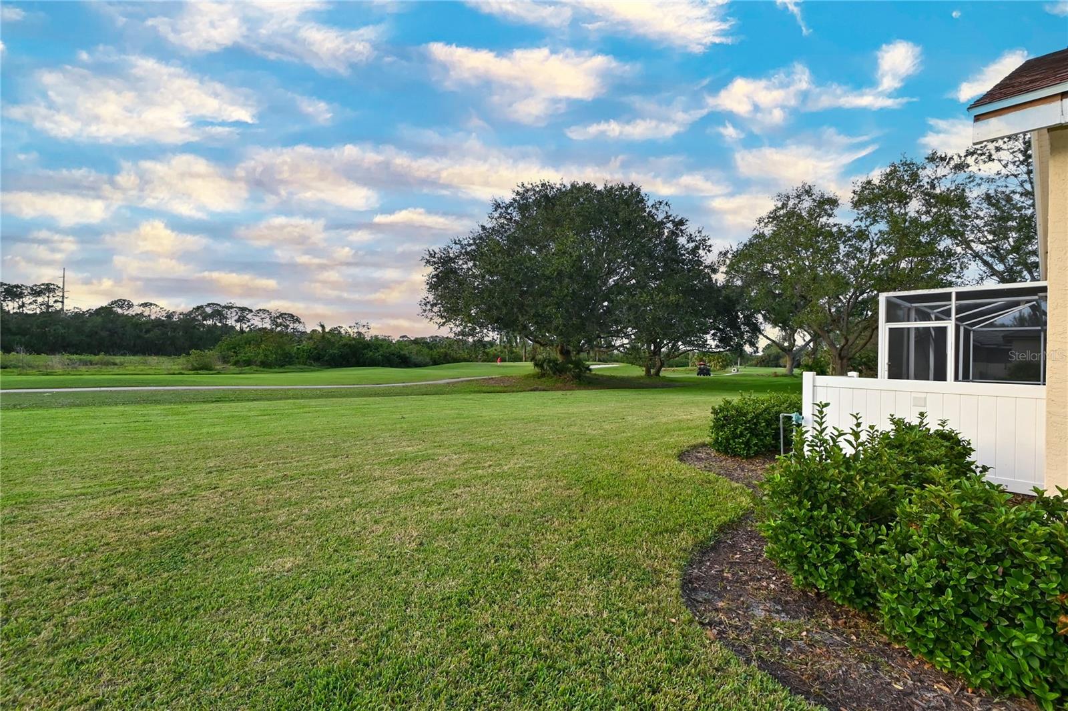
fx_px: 445
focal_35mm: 15
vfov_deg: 77.3
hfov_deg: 100.4
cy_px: 356
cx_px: 534
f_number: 9
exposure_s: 1/200
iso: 640
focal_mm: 10
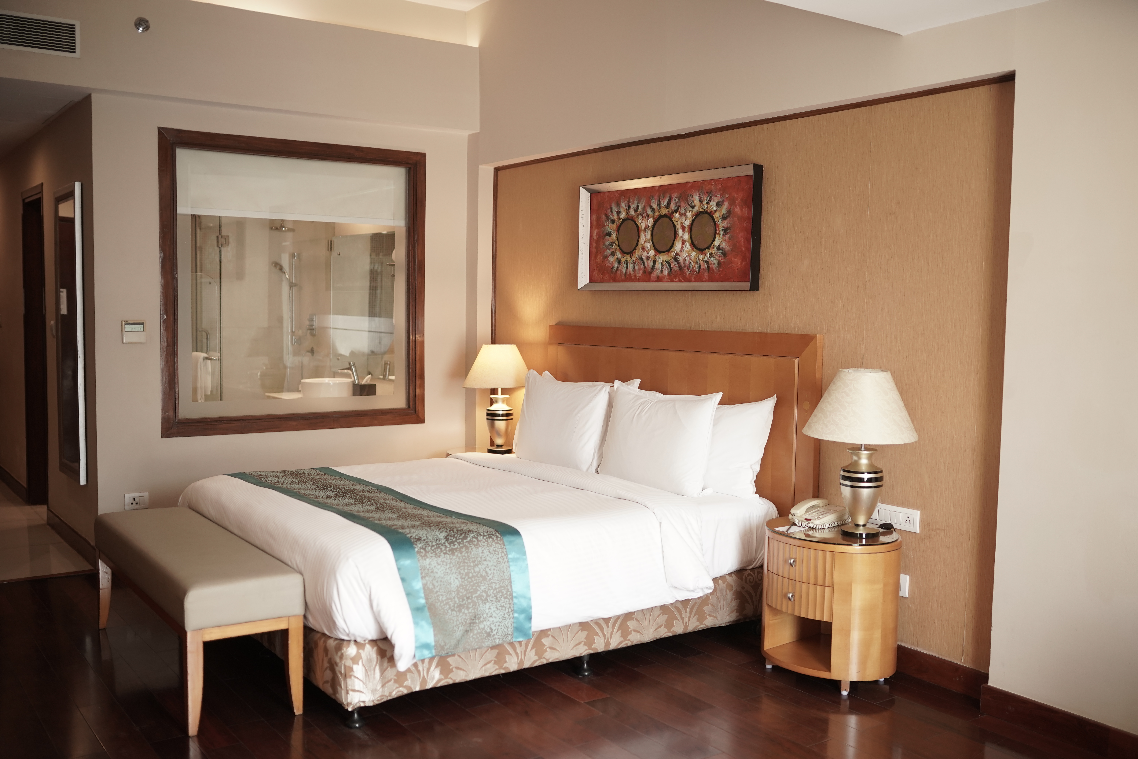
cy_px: 380
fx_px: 1106
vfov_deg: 37.9
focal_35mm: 35
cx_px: 569
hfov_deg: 54.4
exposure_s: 1/500
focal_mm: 35
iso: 800
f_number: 1.6
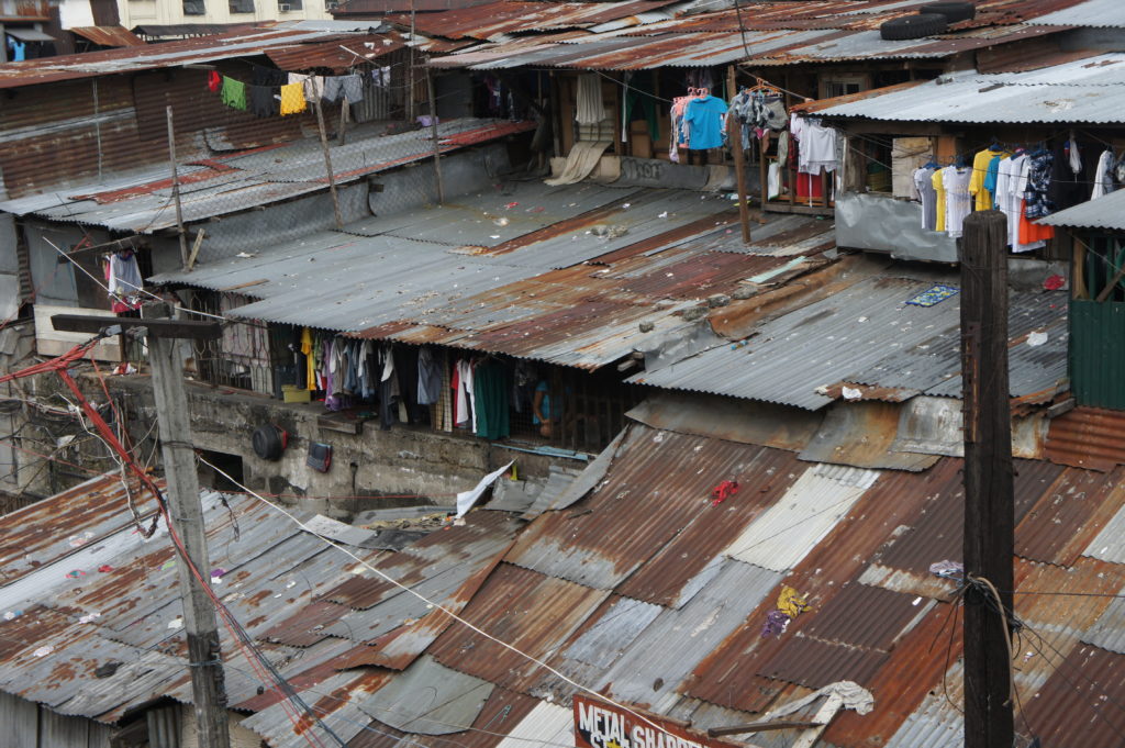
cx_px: 562
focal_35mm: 70
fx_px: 2201
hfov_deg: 28.7
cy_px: 374
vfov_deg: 19.3
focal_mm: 47
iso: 200
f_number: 8
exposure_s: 1/160
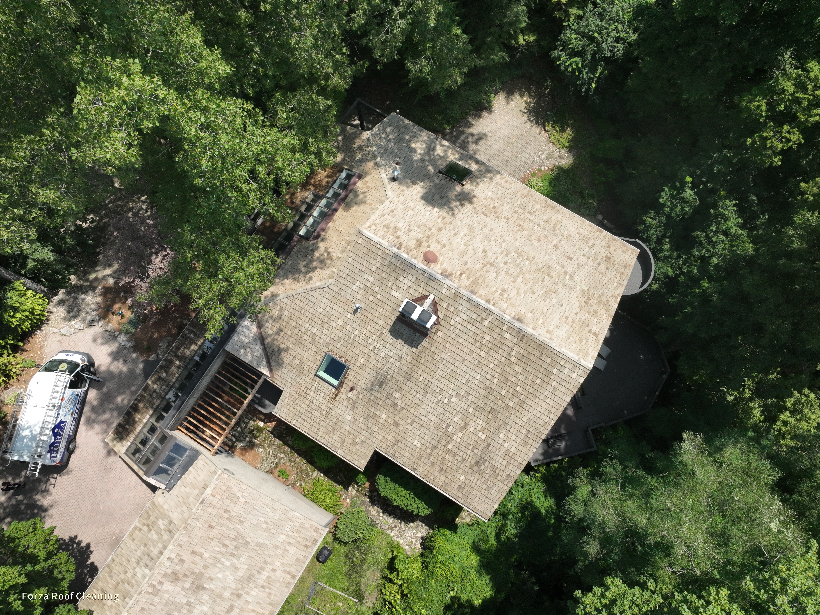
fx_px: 568
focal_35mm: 24
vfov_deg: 56.8
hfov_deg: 71.6
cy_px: 308
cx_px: 410
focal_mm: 12.29
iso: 400
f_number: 6.3
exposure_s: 1/1250
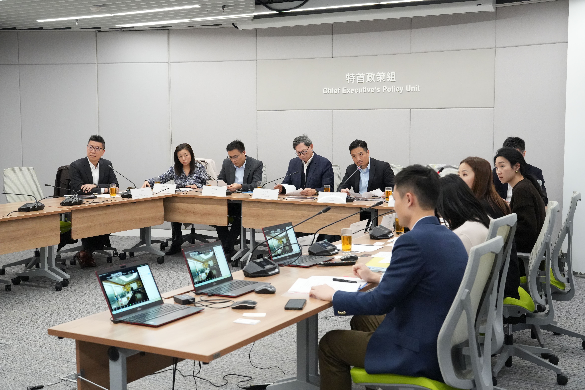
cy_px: 195
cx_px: 292
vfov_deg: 28.6
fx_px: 764
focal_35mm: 47
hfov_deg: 41.9
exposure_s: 1/125
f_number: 6.3
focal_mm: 47
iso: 10000
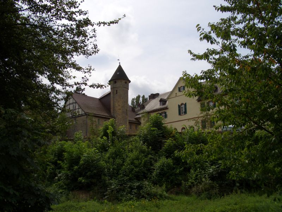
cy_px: 106
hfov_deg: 52.6
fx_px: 285
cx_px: 141
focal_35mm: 35
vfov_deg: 40.7
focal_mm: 5.8
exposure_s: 1/800
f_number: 4.3
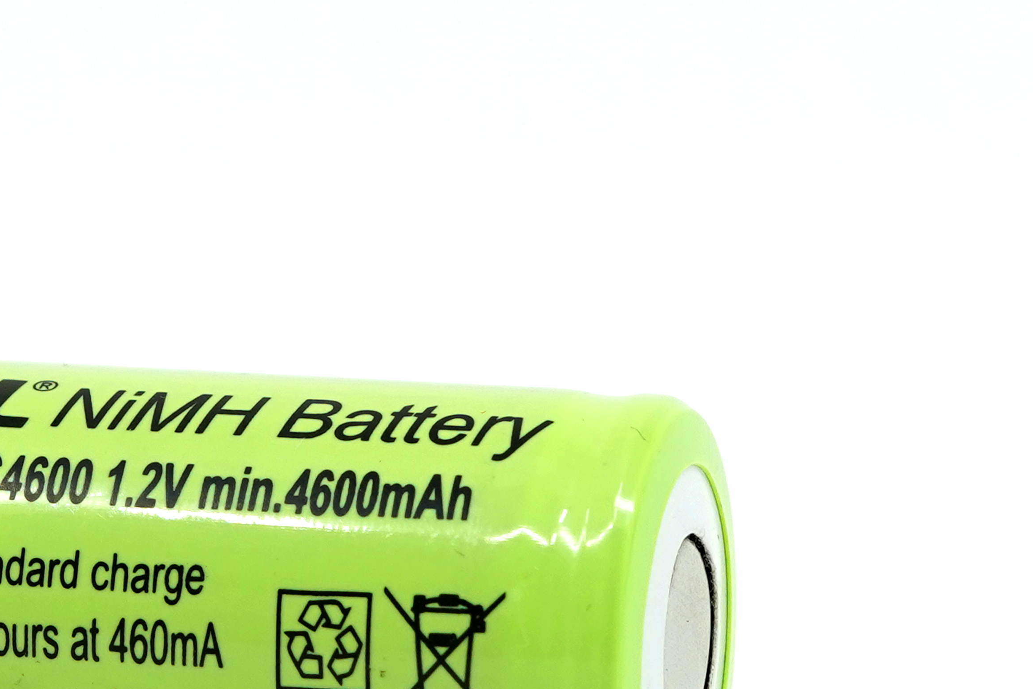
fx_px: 4792
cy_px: 500
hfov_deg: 12.3
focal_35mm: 167
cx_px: 255
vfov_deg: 8.2
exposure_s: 1/125
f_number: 7.1
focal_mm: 50
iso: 250
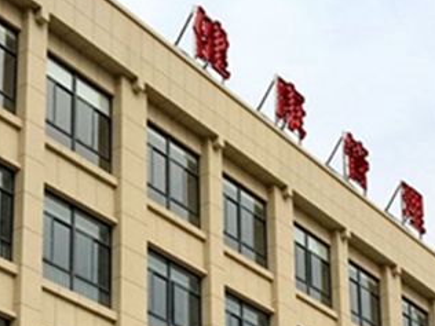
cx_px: 246
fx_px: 1244
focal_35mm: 99
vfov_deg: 14.3
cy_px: 437
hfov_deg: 19.8
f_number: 2.2
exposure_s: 1/2024
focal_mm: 4.15
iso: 25
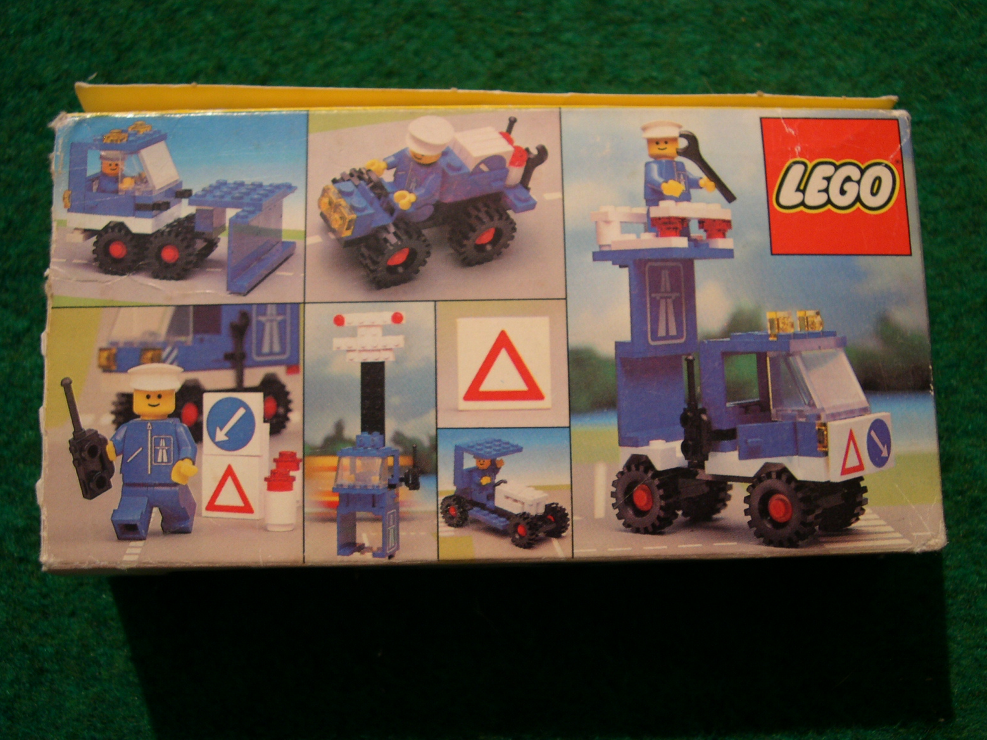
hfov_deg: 47.9
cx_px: 494
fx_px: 1112
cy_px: 367
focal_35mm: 39
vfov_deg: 36.8
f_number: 2.8
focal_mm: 8
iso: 140
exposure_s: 1/8.1
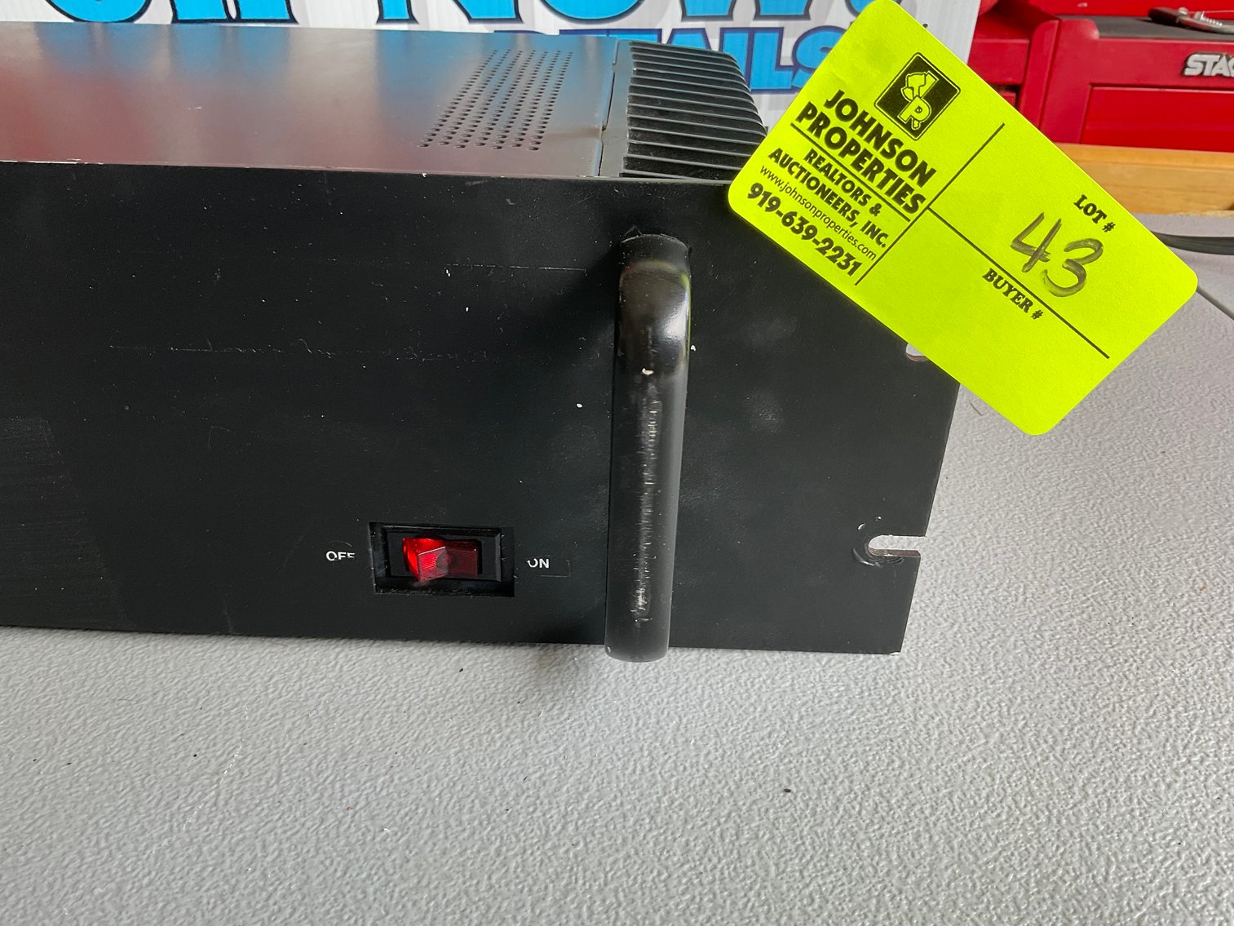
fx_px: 1034
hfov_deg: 61.7
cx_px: 617
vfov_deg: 48.2
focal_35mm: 29
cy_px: 463
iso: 32
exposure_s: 1/120
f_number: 1.8
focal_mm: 3
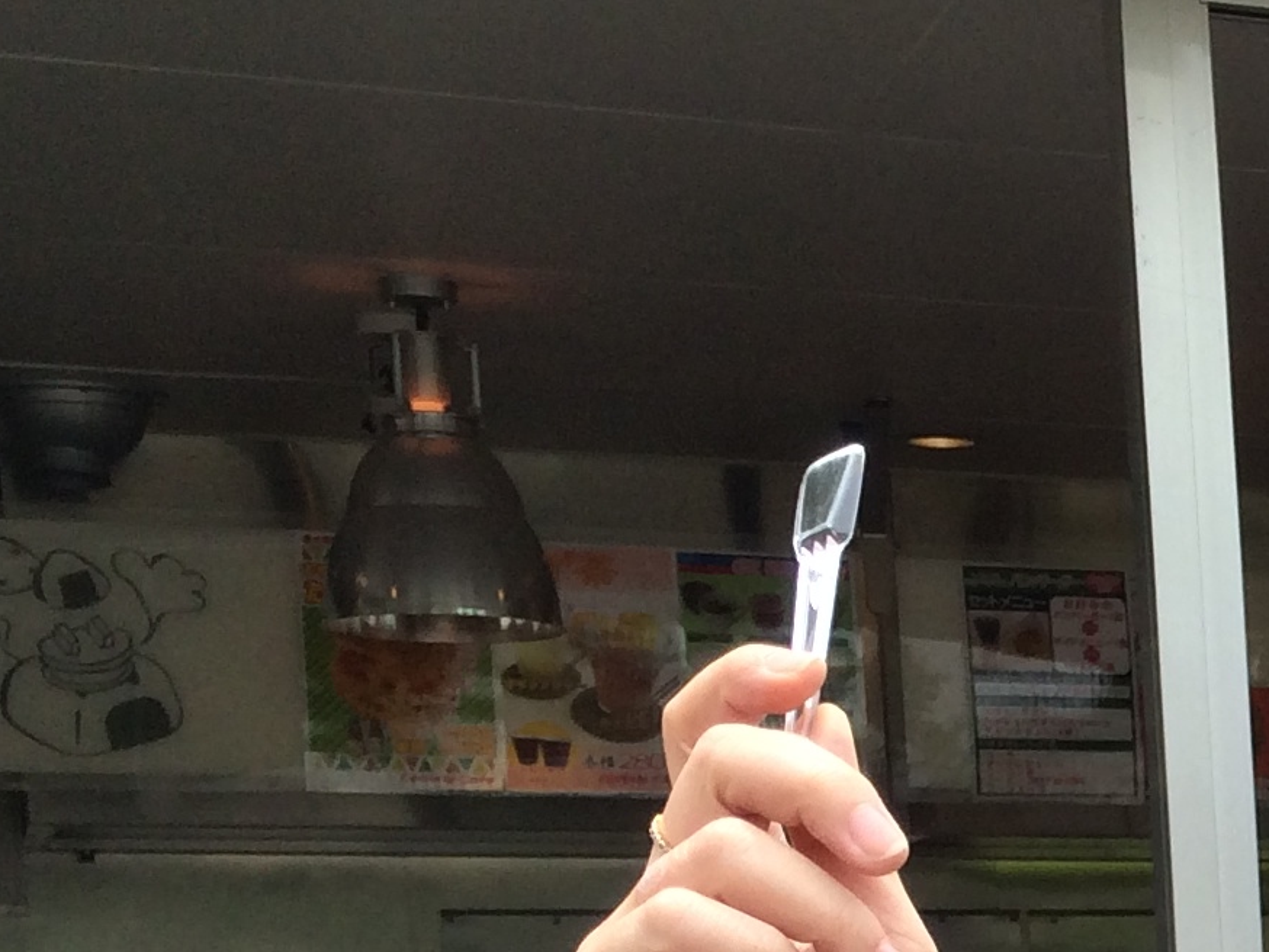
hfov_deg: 15.3
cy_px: 1474
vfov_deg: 12.5
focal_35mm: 112
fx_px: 4107
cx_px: 2251
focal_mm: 4.12
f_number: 2.2
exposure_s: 1/977
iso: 32
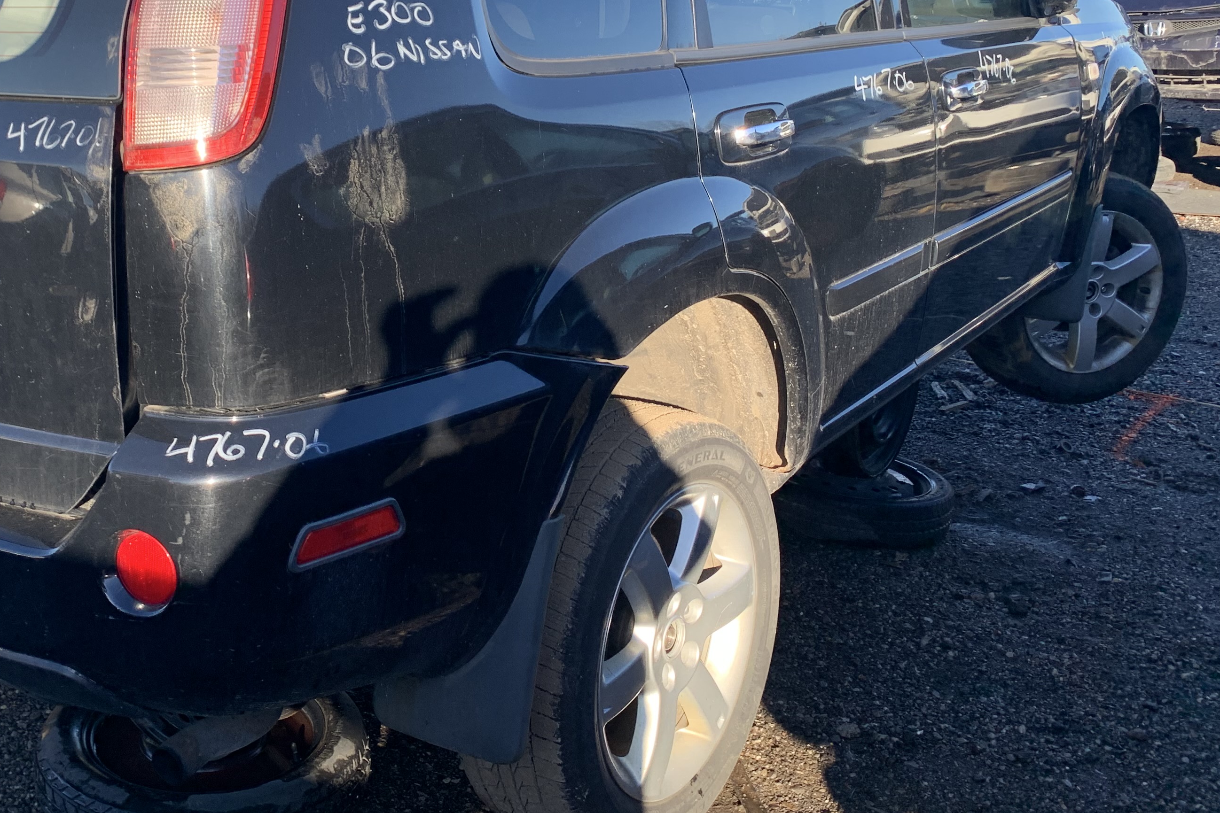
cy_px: 211
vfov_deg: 31.4
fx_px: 1423
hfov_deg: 45.6
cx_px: 392
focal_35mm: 42
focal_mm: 4.25
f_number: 1.8
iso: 25
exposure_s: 1/391
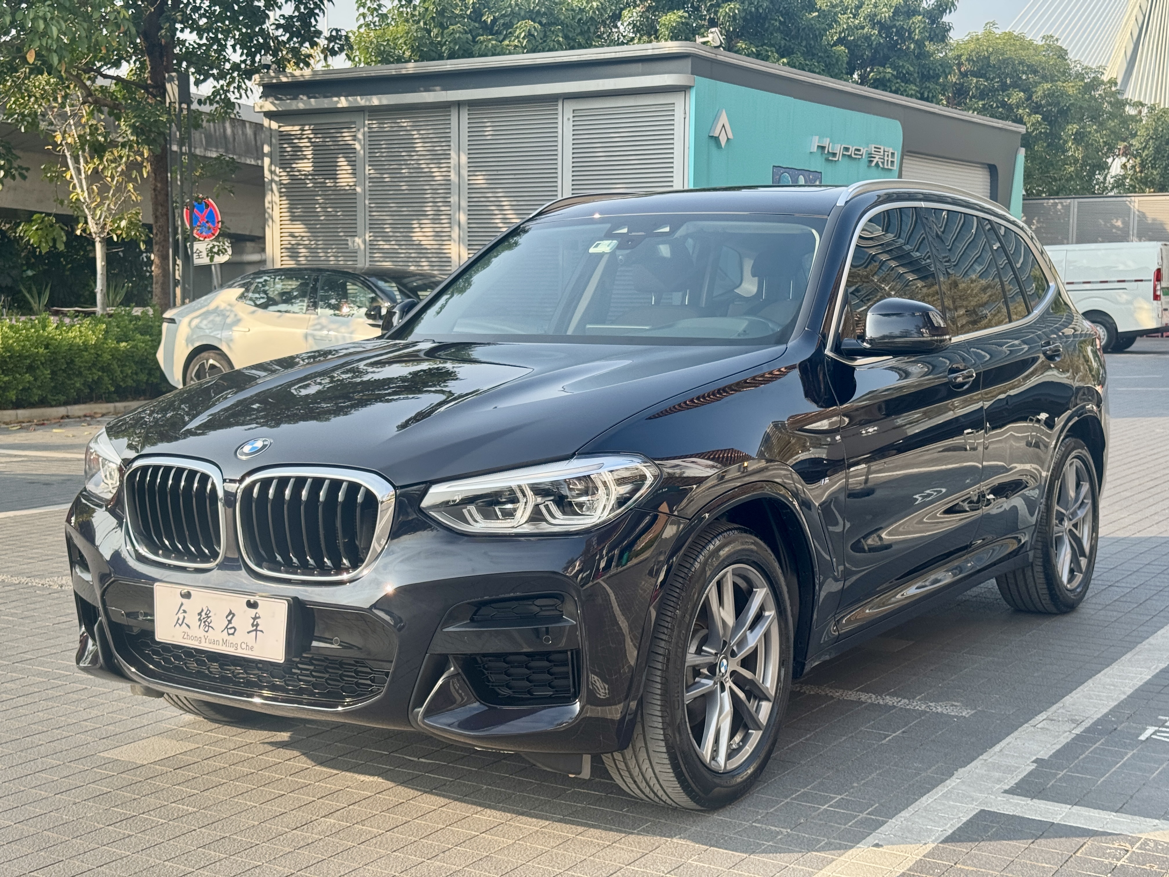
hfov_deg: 39.7
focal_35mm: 48
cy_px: 438
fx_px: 1621
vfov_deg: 30.3
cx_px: 584
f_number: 1.78
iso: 64
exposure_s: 1/980
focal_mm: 6.76
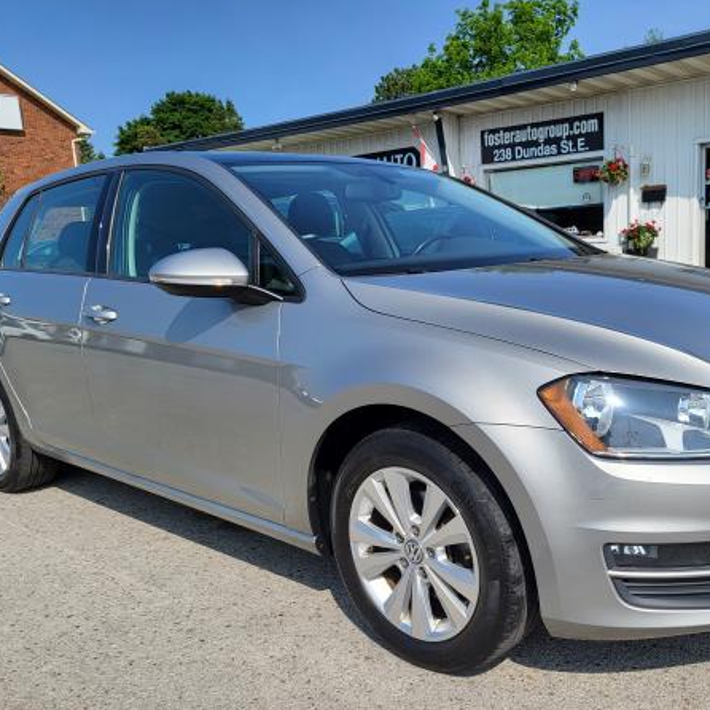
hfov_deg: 49.2
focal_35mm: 33
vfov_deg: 49.7
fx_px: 766
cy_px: 368
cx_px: 451
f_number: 1.8
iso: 40
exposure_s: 1/2497
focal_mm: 5.4
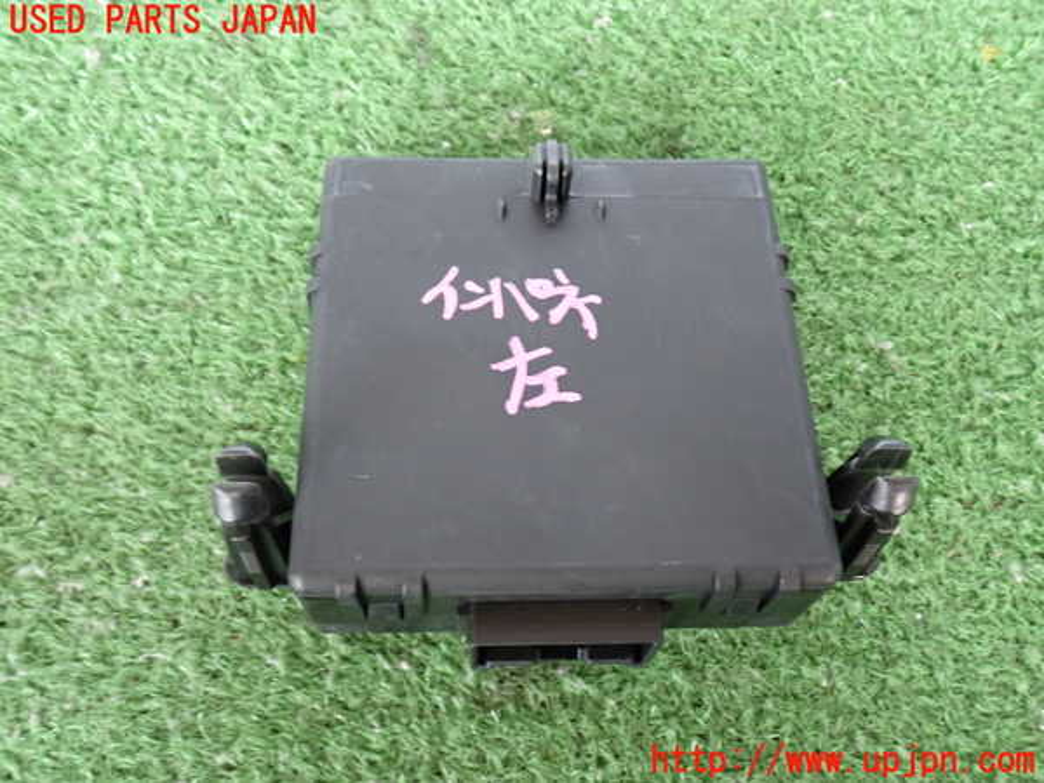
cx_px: 522
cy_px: 392
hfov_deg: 56.8
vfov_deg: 44.2
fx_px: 965
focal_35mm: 32
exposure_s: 1/30
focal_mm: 5.79
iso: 500
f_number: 2.4
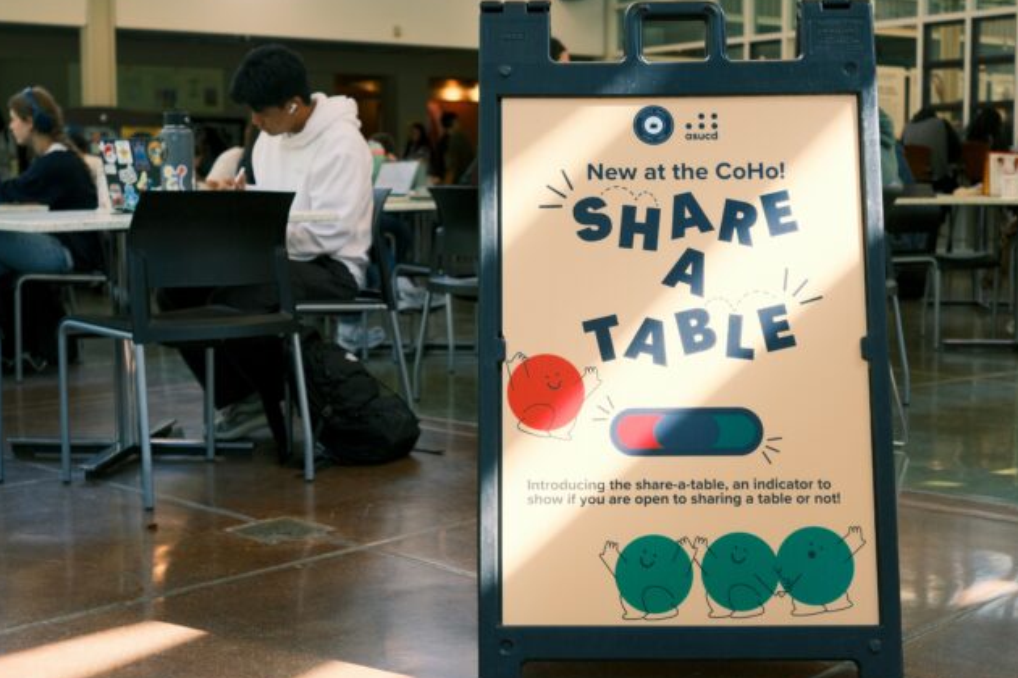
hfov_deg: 39.6
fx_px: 1414
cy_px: 313
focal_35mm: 50
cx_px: 498
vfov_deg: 27.0
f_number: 2.8
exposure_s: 1/250
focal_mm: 27
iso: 640
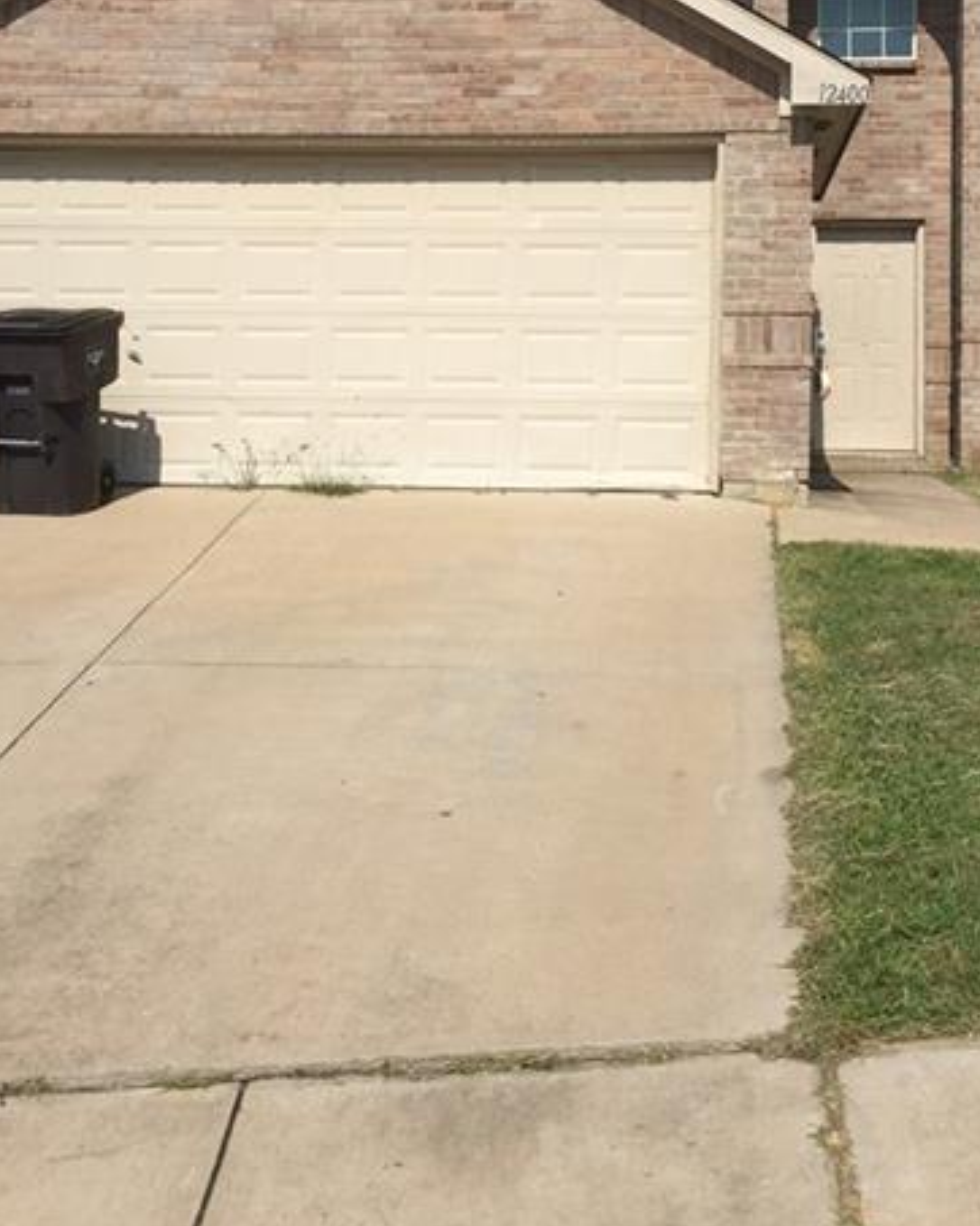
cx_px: 579
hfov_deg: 31.4
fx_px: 1741
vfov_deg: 38.0
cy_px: 344
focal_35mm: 48
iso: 32
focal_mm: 4.15
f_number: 2.2
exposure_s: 1/3968
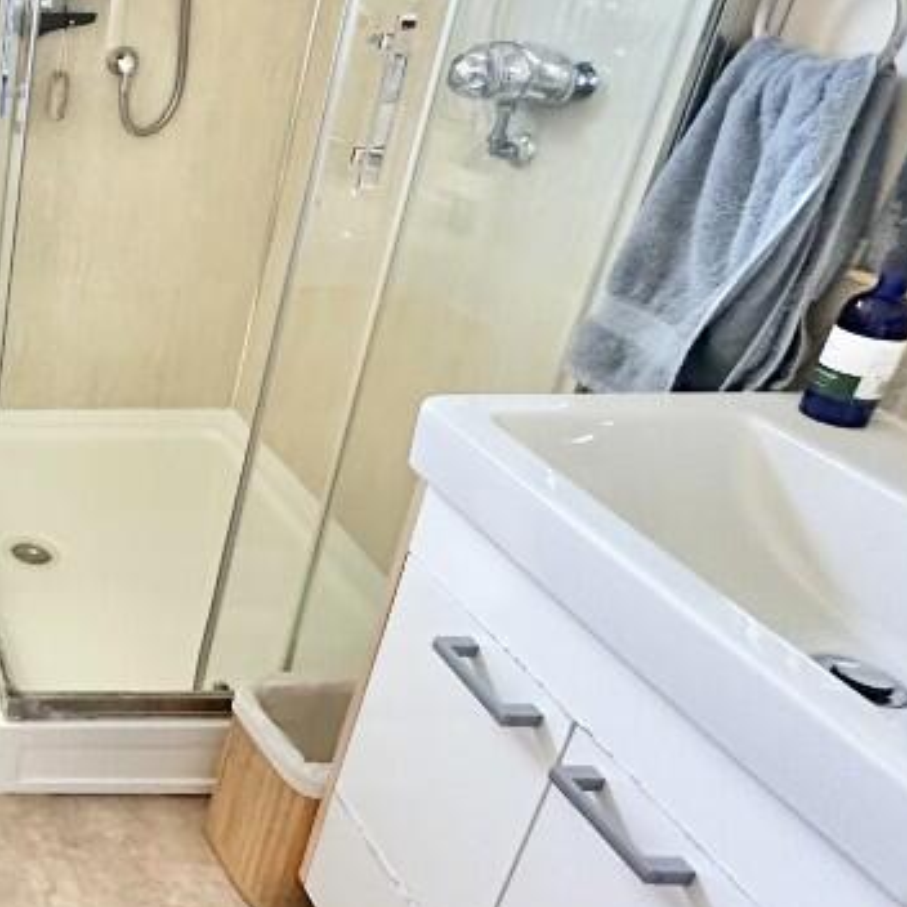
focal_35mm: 36
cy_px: 325
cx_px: -294
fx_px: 1067
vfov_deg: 45.5
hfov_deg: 33.0
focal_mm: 2.22
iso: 500
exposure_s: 1/60
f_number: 2.2
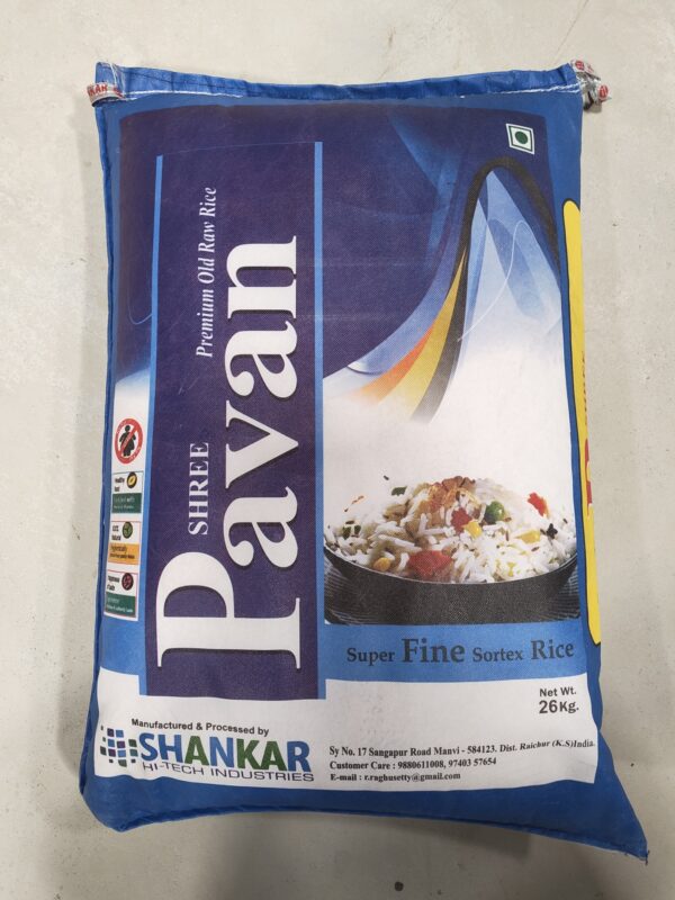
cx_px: 338
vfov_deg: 73.9
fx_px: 598
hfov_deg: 58.9
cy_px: 450
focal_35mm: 23
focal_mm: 5.56
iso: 720
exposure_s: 1/50
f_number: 1.88
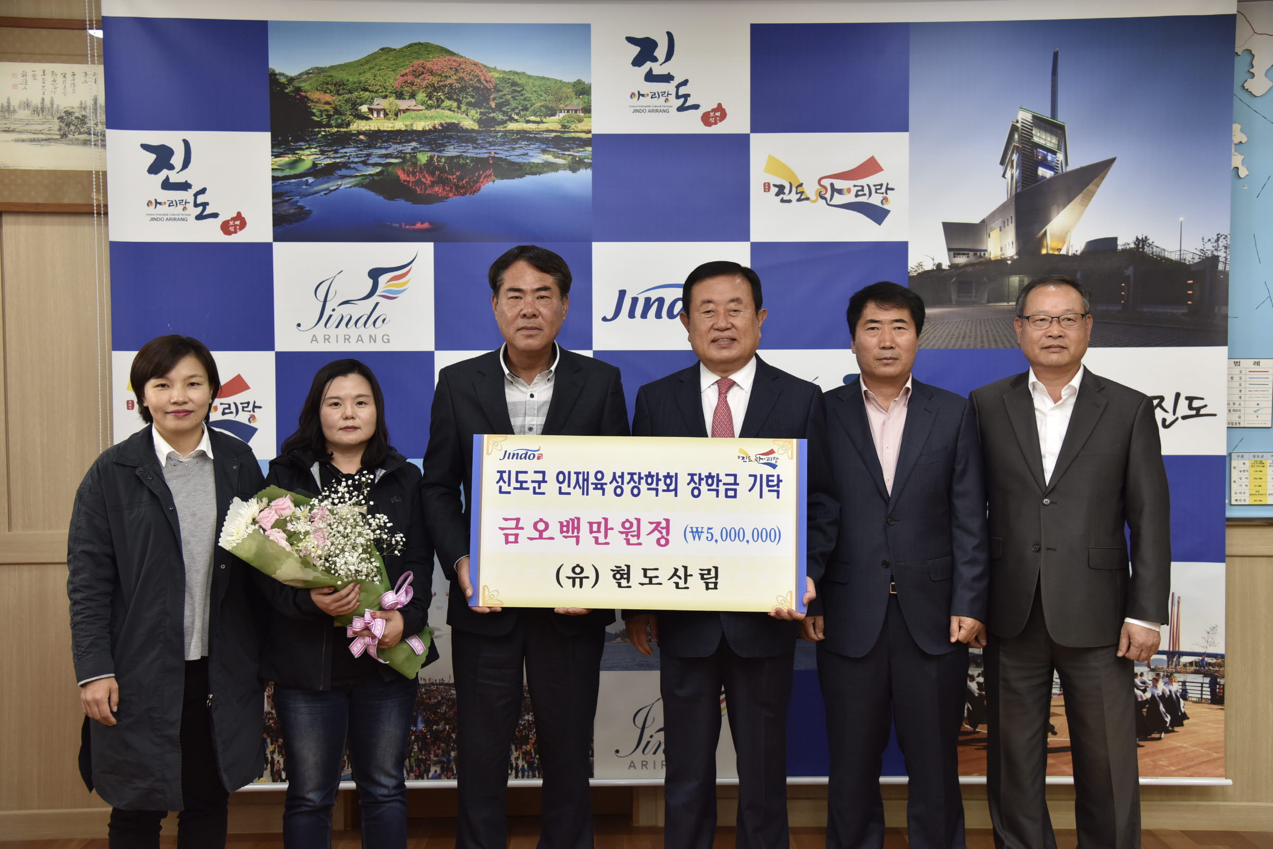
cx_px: 636
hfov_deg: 50.7
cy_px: 424
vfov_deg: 35.1
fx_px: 1344
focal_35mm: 38
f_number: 4.5
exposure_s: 1/125
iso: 800
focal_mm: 38
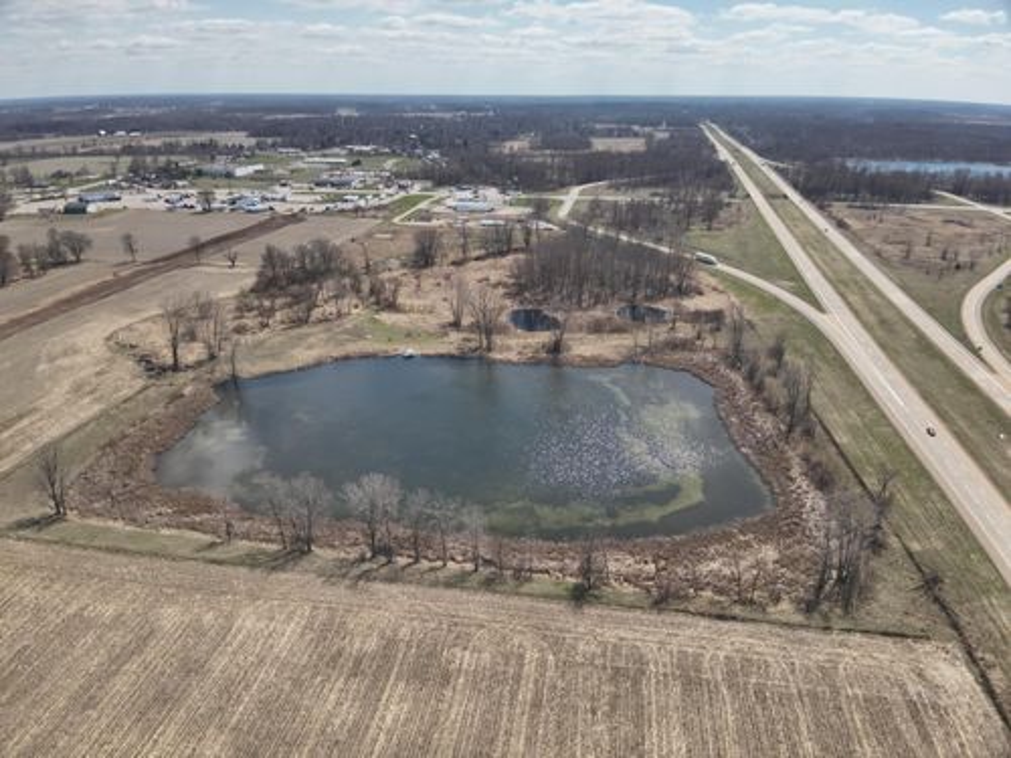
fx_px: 701
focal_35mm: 24
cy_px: 379
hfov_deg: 71.6
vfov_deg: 56.8
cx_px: 506
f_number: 2.8
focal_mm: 4.4
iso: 100
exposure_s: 1/1250
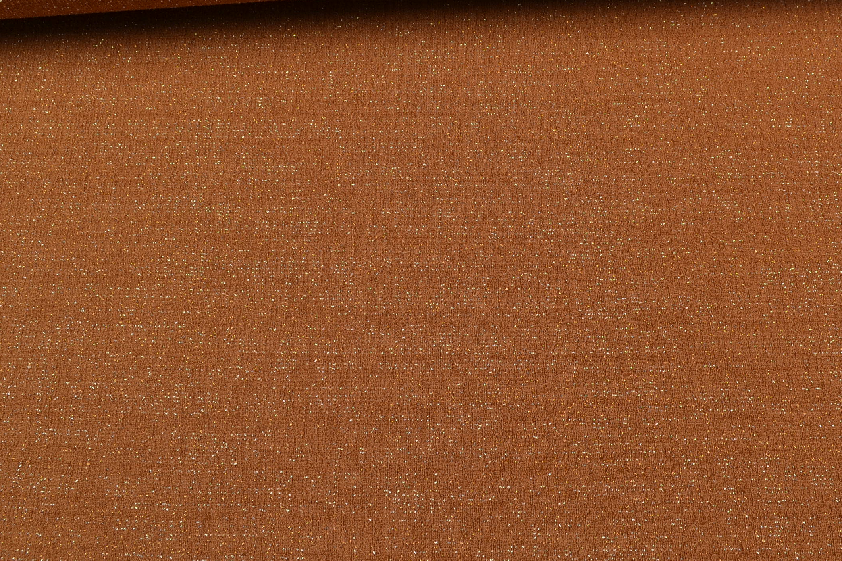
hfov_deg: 44.4
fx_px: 1029
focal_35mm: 44
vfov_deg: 30.2
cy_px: 163
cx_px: 478
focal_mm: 18
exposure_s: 1/15
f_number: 8
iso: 100
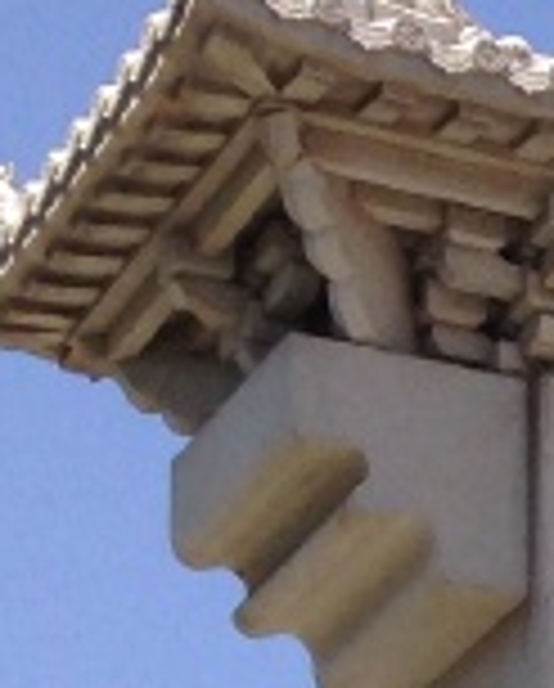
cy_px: 1192
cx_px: 2536
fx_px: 5149
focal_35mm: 252
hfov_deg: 5.2
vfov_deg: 7.5
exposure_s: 1/1355
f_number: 2.4
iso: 50
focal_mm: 4.13
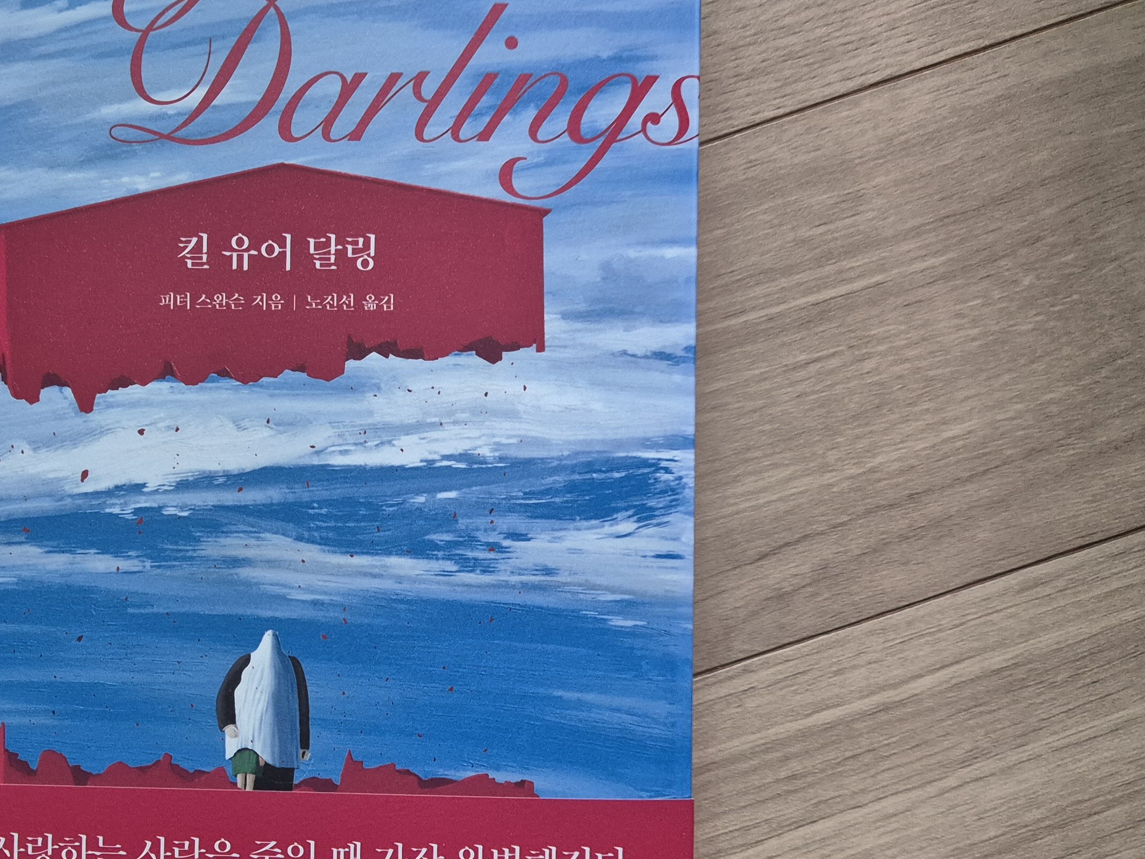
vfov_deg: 33.5
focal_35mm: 43
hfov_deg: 42.4
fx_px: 1422
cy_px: 498
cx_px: 274
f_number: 1.8
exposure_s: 1/60
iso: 800
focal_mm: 5.4
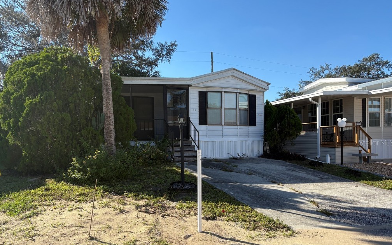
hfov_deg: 66.5
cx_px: 196
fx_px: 299
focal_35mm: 28
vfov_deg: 44.4
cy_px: 142
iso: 50
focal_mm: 5.96
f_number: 1.6
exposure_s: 1/2208
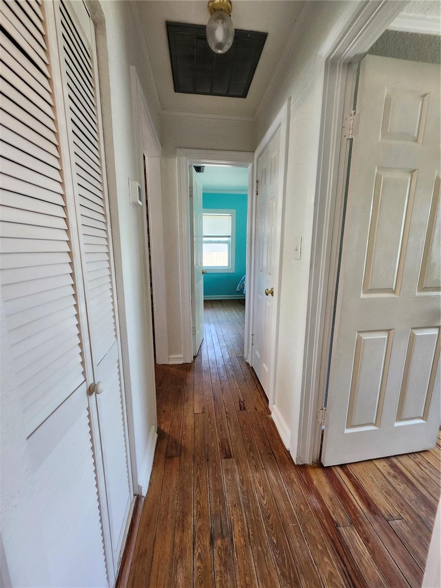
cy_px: 294
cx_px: 220
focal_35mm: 13
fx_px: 221
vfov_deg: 106.2
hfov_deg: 89.9
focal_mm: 1.74
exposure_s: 1/60
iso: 320
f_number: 2.2
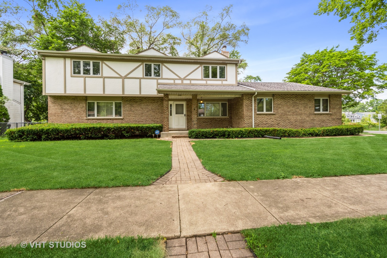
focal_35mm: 14
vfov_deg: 81.2
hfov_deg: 104.2
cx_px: 194
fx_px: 151
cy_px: 129
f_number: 8
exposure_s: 1/125
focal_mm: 14
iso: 200
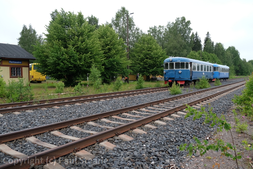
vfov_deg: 45.0
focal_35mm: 29
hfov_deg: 63.7
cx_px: 126
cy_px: 84
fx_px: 204
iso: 200
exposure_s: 1/140
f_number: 3.6
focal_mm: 19.6
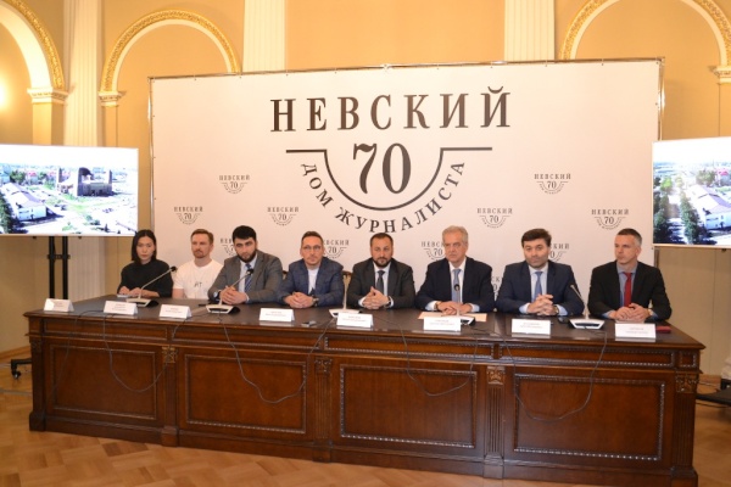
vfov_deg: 43.6
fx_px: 609
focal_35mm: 30
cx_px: 366
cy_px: 244
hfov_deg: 61.9
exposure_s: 1/60
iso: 2200
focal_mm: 20
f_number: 3.8
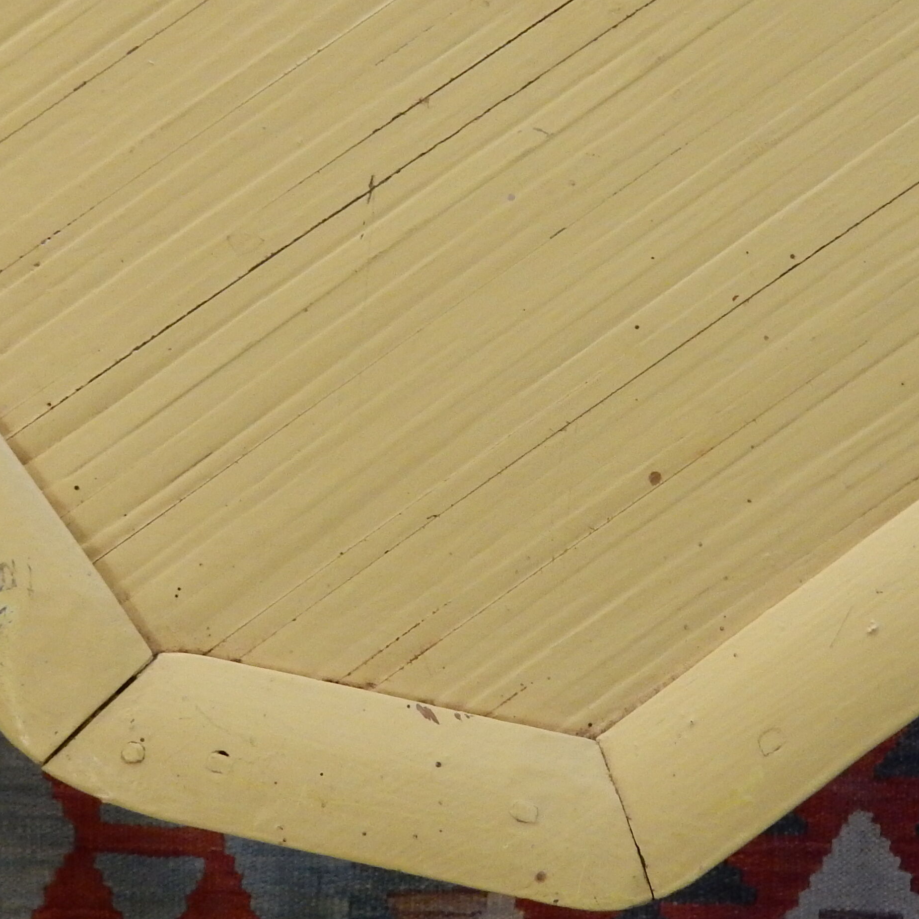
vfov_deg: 26.1
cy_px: 451
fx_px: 1982
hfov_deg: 26.1
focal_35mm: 66
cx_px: 545
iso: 400
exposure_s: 1/25
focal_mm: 5.4
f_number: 4
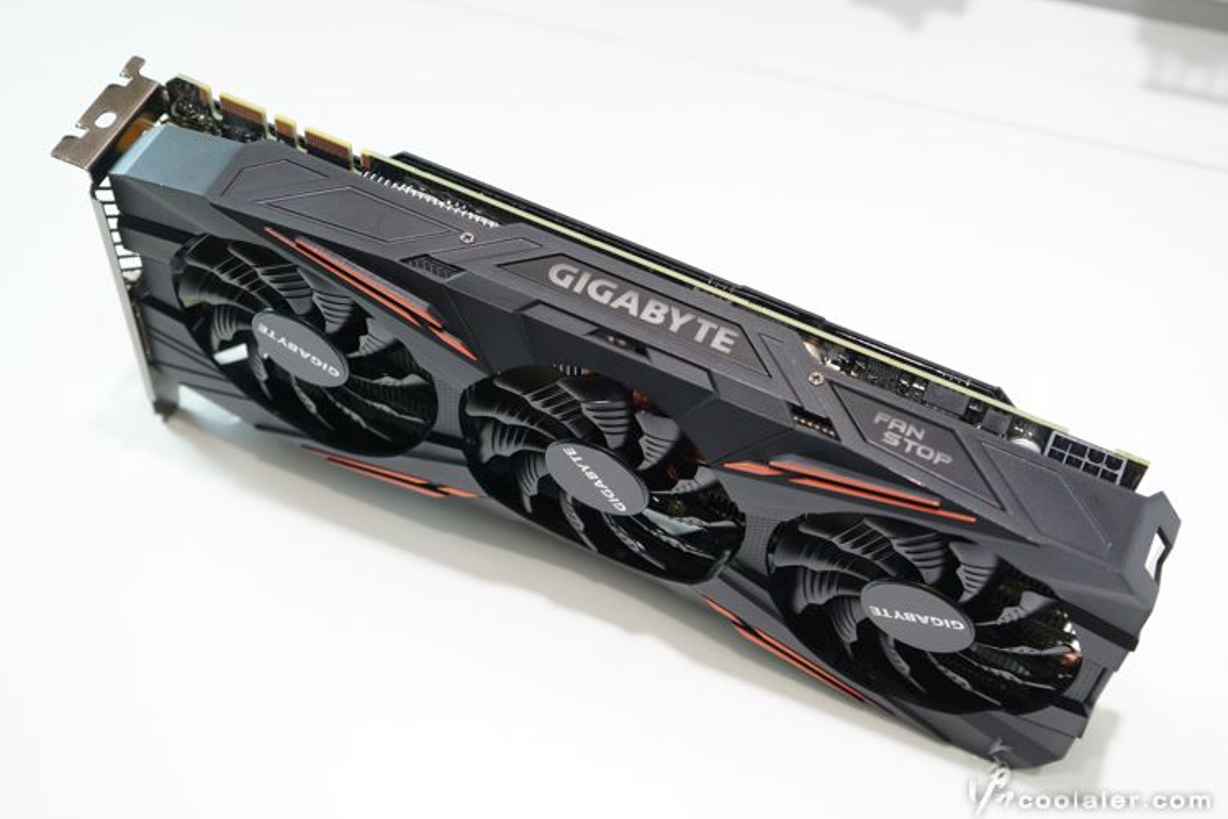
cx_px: 614
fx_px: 1671
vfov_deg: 27.5
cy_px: 410
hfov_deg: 40.3
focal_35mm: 49
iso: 400
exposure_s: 1/50
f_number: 4
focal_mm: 33
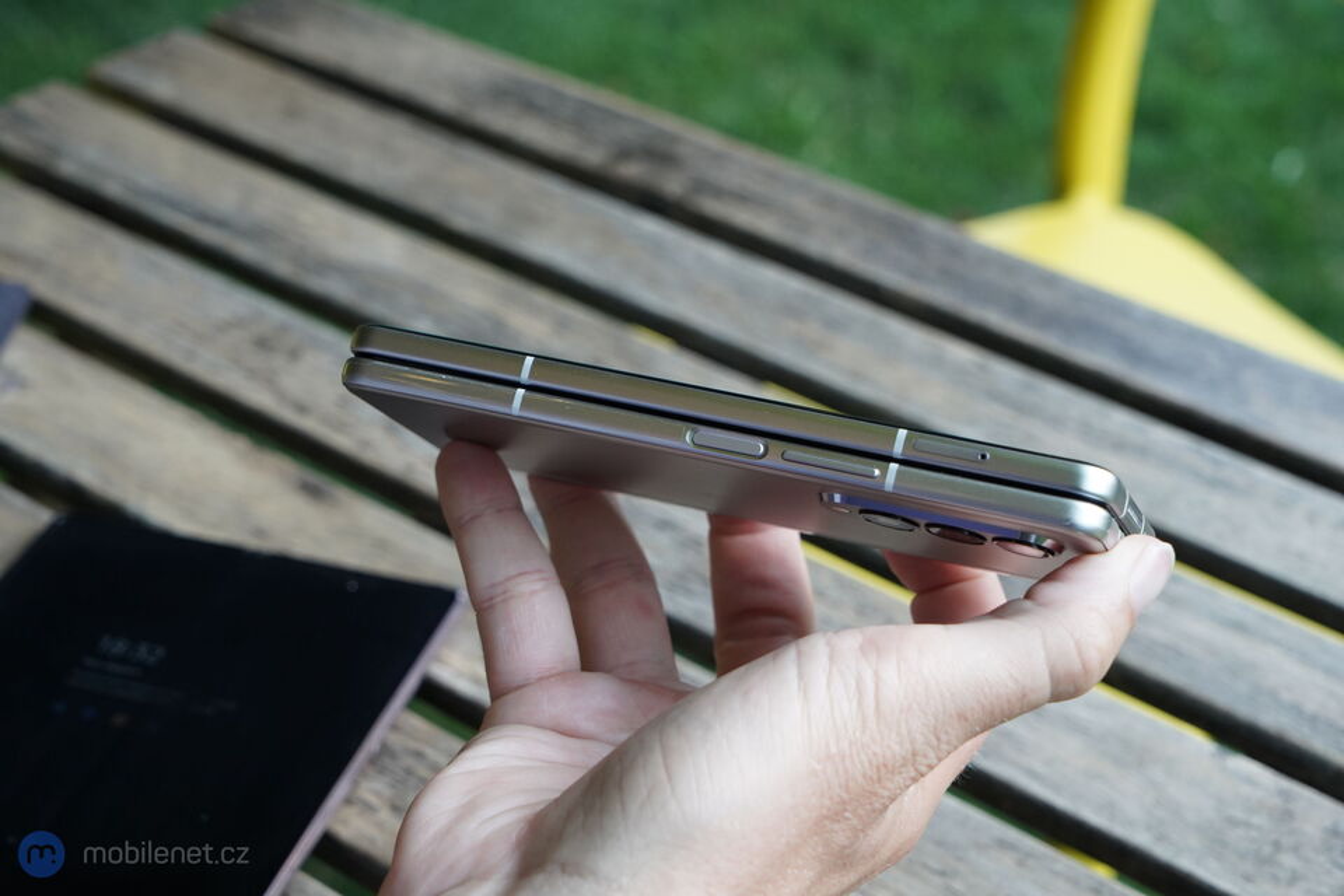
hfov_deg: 29.2
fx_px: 2576
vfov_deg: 19.7
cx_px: 672
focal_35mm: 69
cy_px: 448
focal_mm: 69
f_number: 8
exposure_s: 1/160
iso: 2500
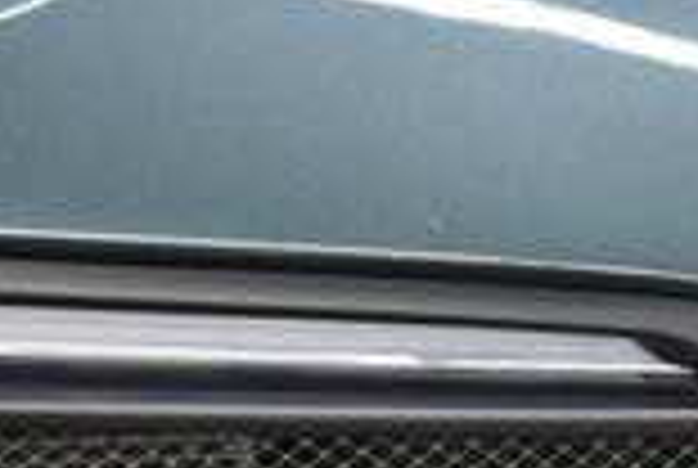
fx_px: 3166
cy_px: 198
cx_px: 572
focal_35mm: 163
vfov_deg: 8.5
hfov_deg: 12.5
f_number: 3.8
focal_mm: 22
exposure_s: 1/30
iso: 560
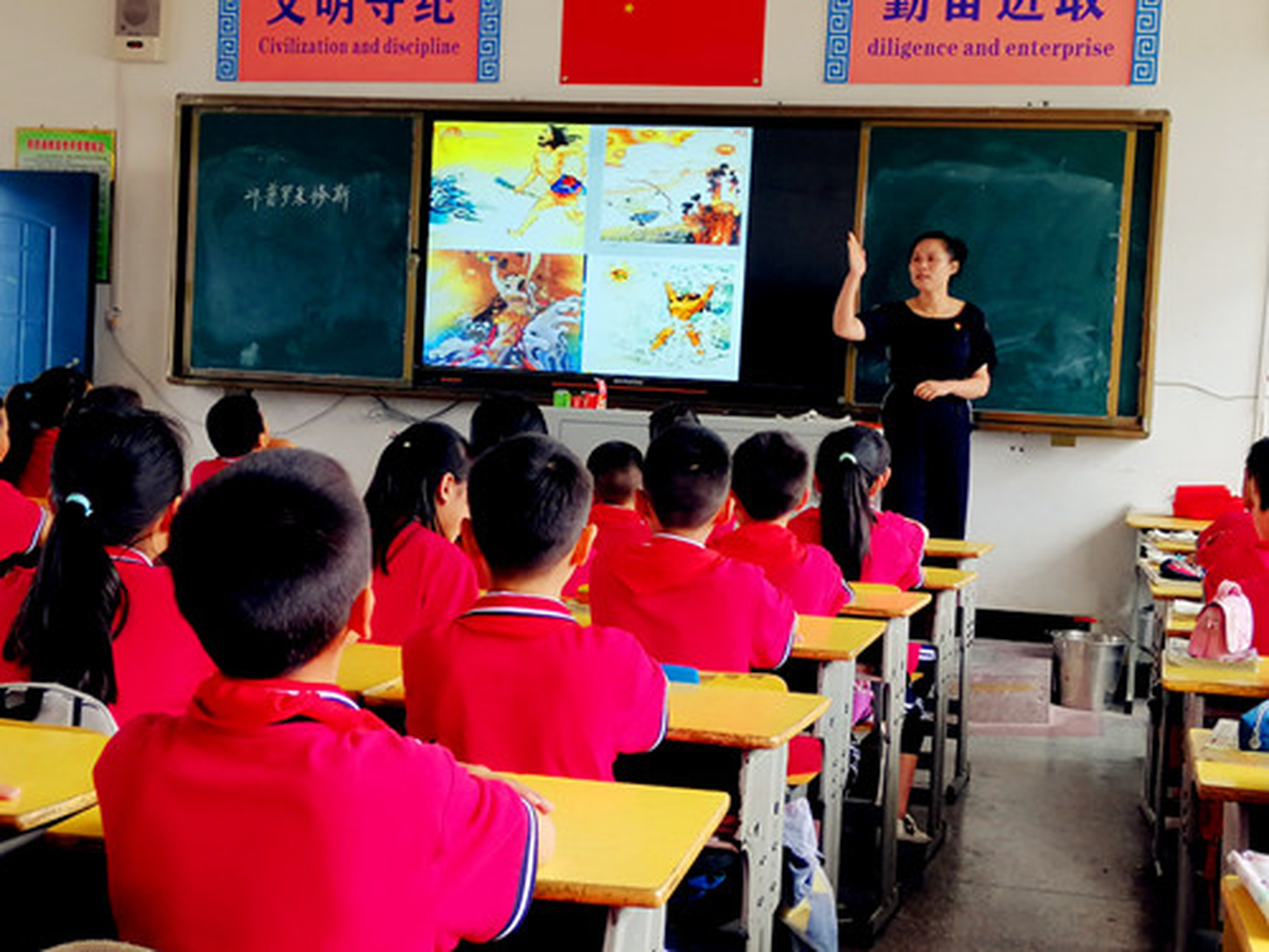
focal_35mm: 52
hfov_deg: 36.8
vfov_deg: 28.0
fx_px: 1906
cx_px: 634
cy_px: 476
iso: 80
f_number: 2.2
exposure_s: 1/50
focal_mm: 3.81
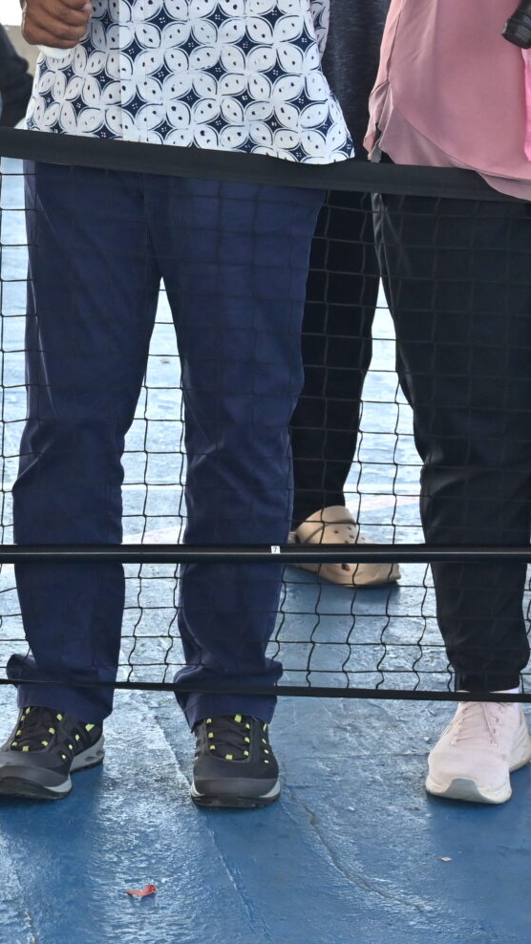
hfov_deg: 8.5
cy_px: 32
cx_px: -249
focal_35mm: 140
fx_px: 3503
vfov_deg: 15.1
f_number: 6.3
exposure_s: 1/250
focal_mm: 44
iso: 800
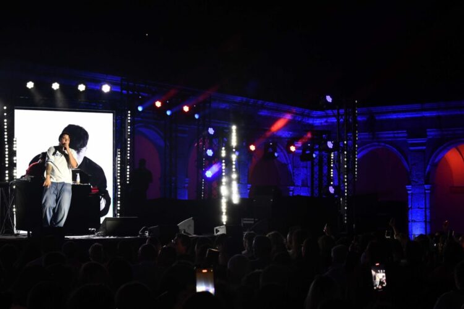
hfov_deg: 24.2
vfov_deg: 16.3
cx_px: 232
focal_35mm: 84
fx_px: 1083
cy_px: 154
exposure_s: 1/100
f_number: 9
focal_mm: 70
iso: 3200
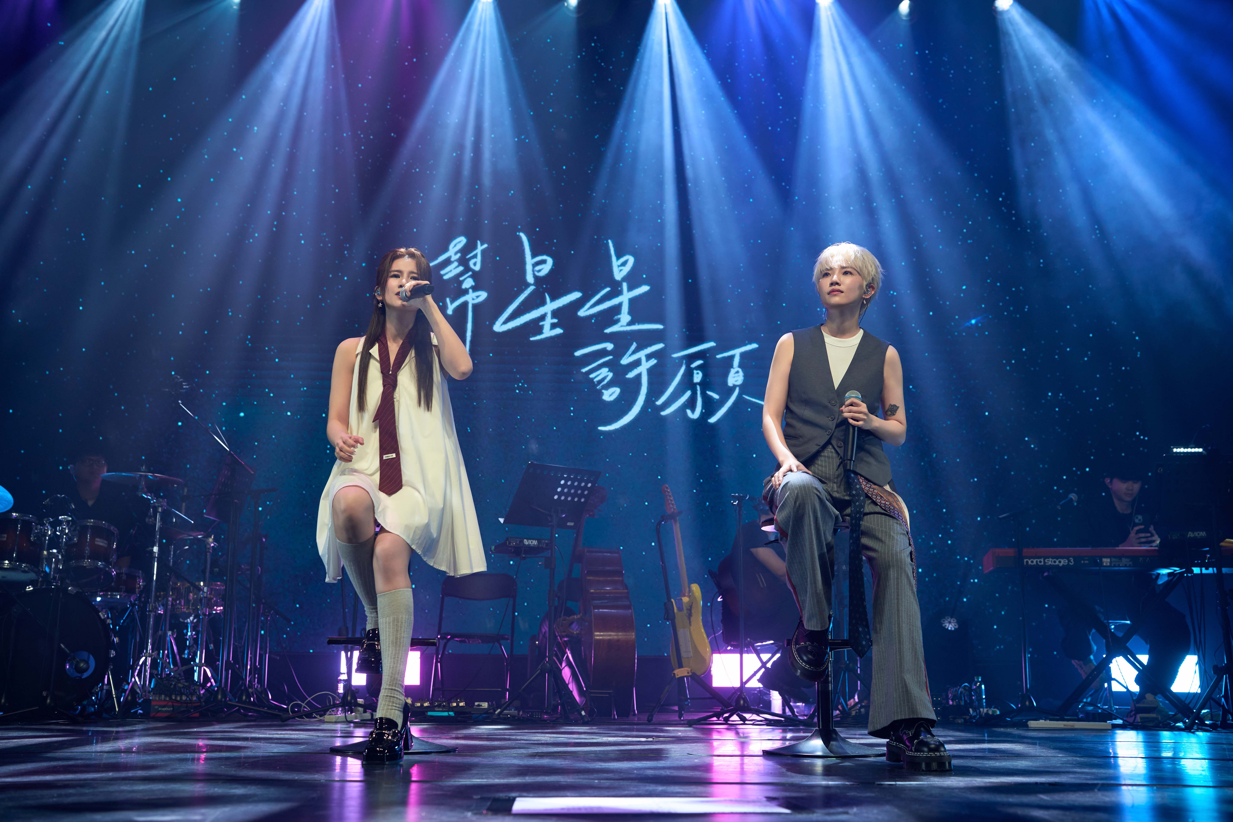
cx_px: 616
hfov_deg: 54.4
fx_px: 1199
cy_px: 411
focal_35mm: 35
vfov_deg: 37.9
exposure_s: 1/500
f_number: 3.2
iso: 1000
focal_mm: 35
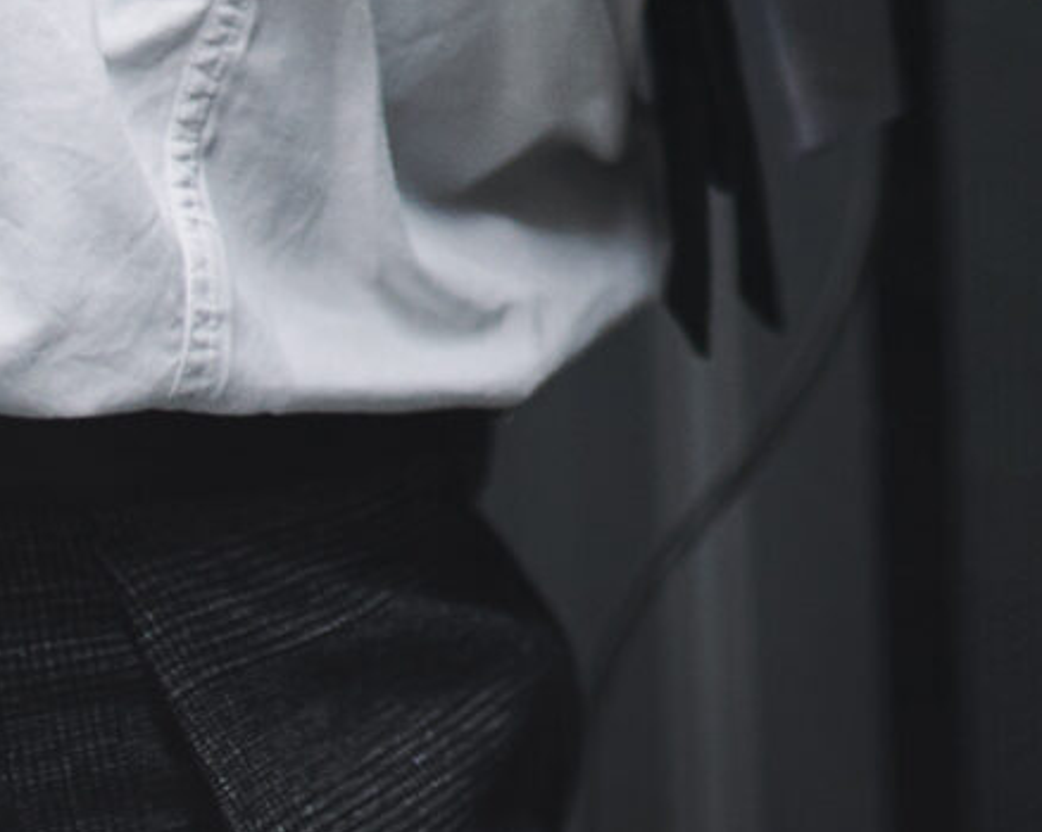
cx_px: 2055
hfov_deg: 9.4
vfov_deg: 7.5
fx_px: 5918
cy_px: -1175
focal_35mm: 192
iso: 200
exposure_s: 1/160
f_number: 1.6
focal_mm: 35
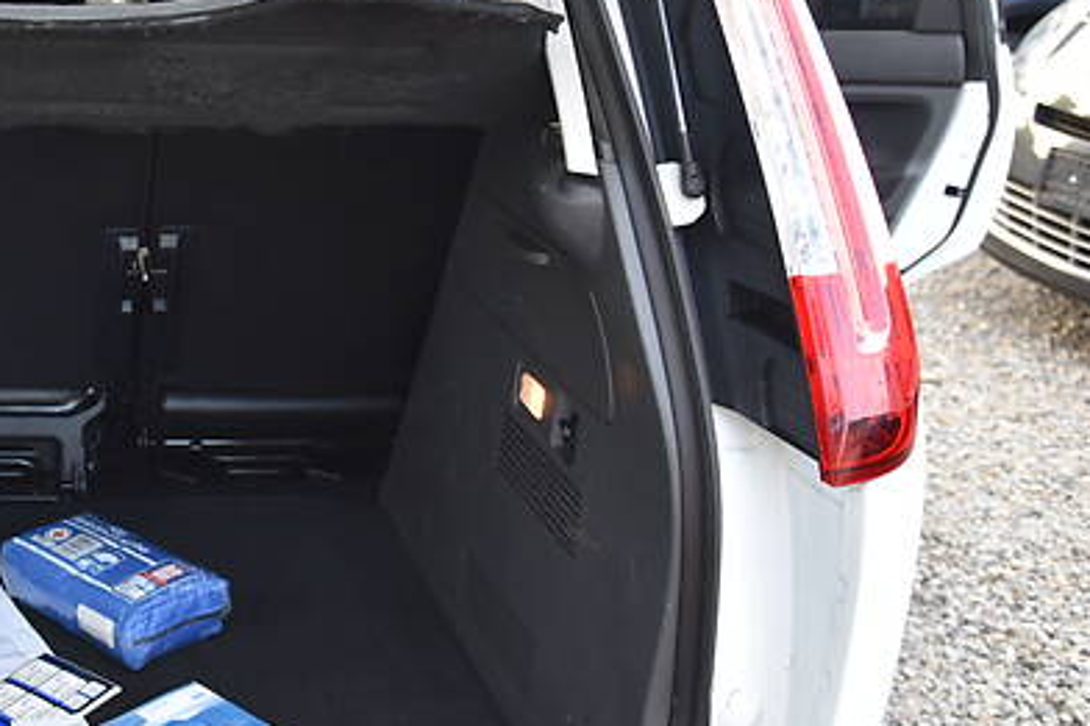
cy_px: 255
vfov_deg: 27.4
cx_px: 33
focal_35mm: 49
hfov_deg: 36.8
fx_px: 1483
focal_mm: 24
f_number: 4.5
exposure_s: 1/80
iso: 400
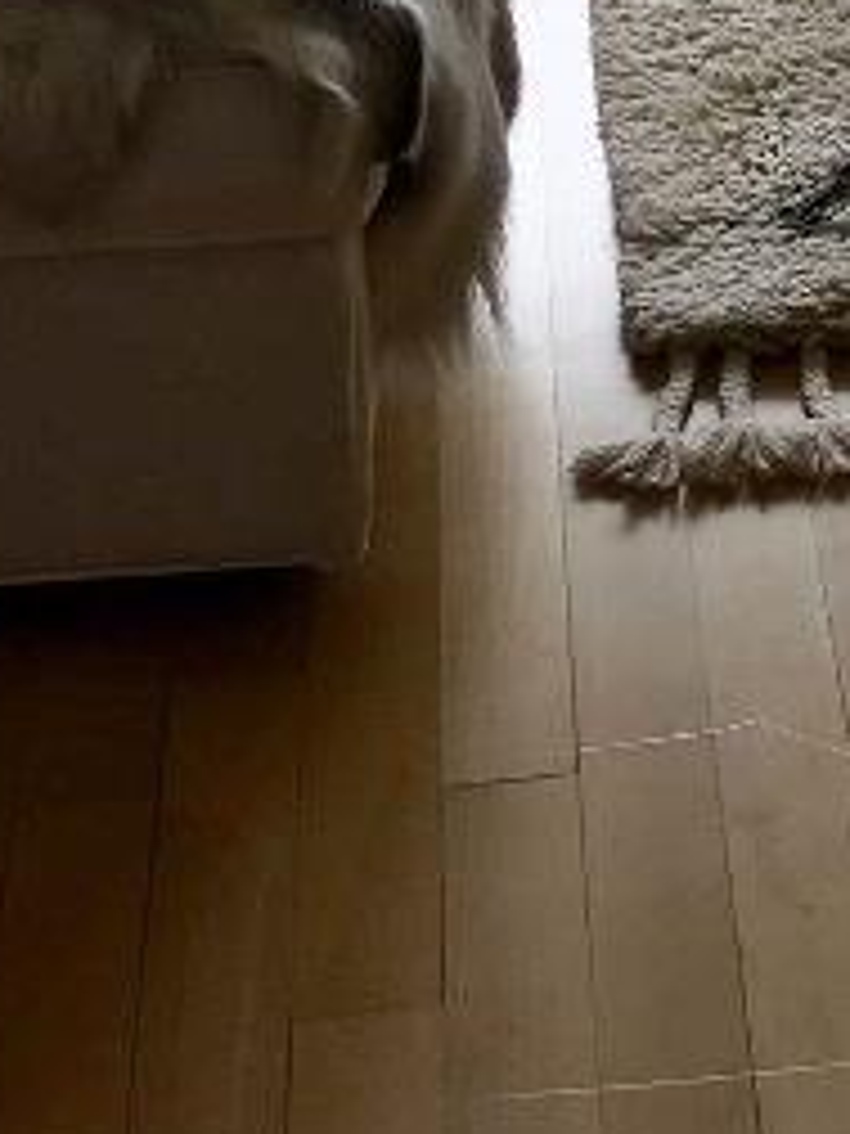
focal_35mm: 118
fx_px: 3863
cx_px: 1228
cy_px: -999
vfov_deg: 14.4
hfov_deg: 12.0
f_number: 2.2
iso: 25
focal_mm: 4.15
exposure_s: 1/323
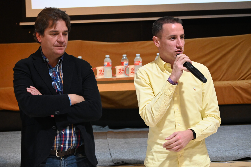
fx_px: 732
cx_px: 126
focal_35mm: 105
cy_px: 84
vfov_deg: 13.0
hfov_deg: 19.5
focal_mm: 70
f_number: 5.3
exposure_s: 1/125
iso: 2800
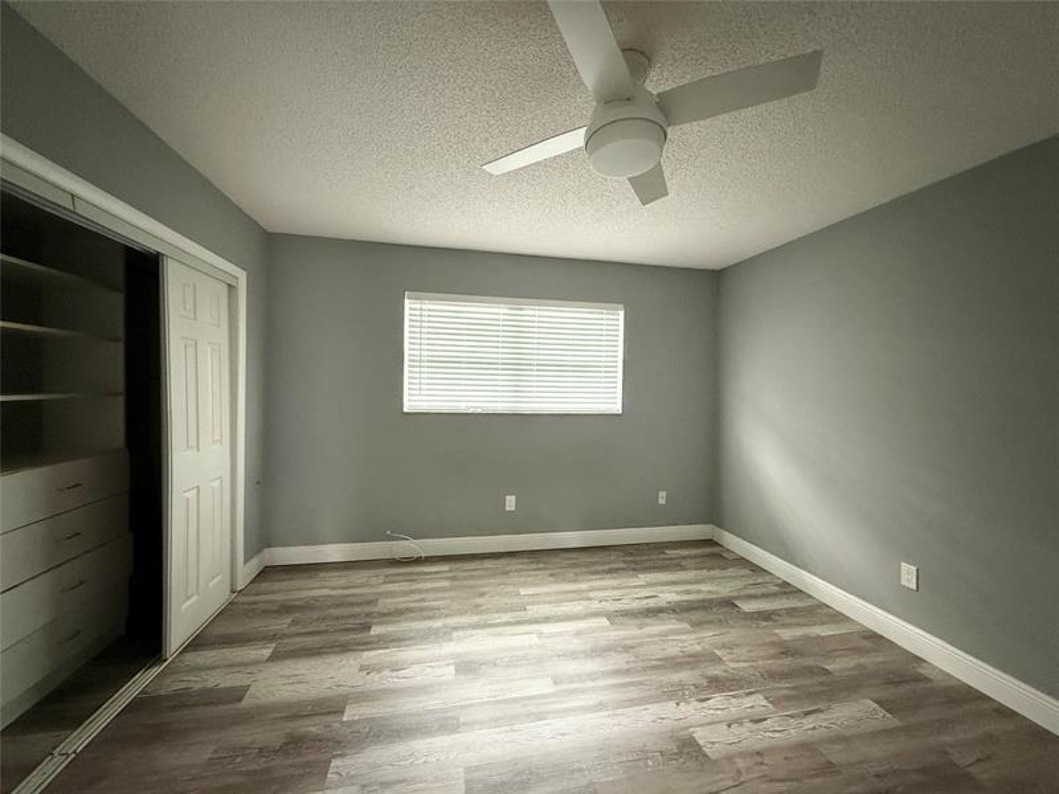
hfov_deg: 102.1
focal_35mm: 14
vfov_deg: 85.7
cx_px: 530
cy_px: 397
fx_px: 428
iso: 800
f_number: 2.2
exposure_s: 1/60
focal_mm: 2.22
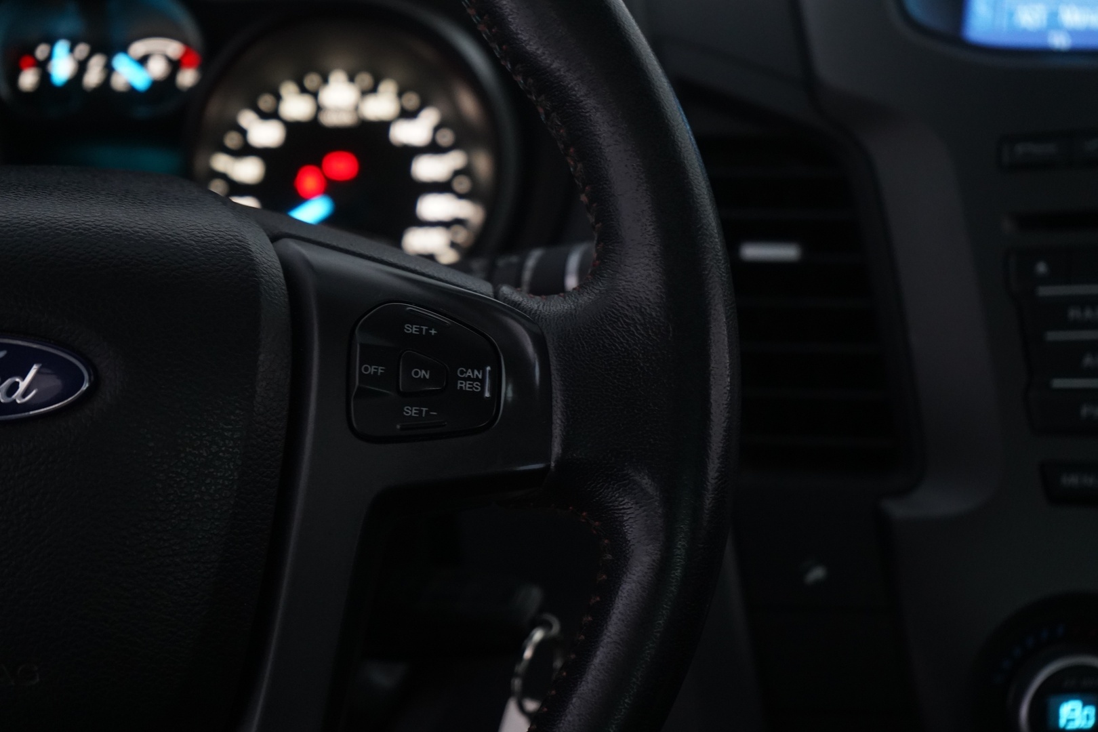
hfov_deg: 28.8
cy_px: 366
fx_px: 2135
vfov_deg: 19.5
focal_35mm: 70
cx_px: 549
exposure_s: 1/60
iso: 4000
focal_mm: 70
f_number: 5.6
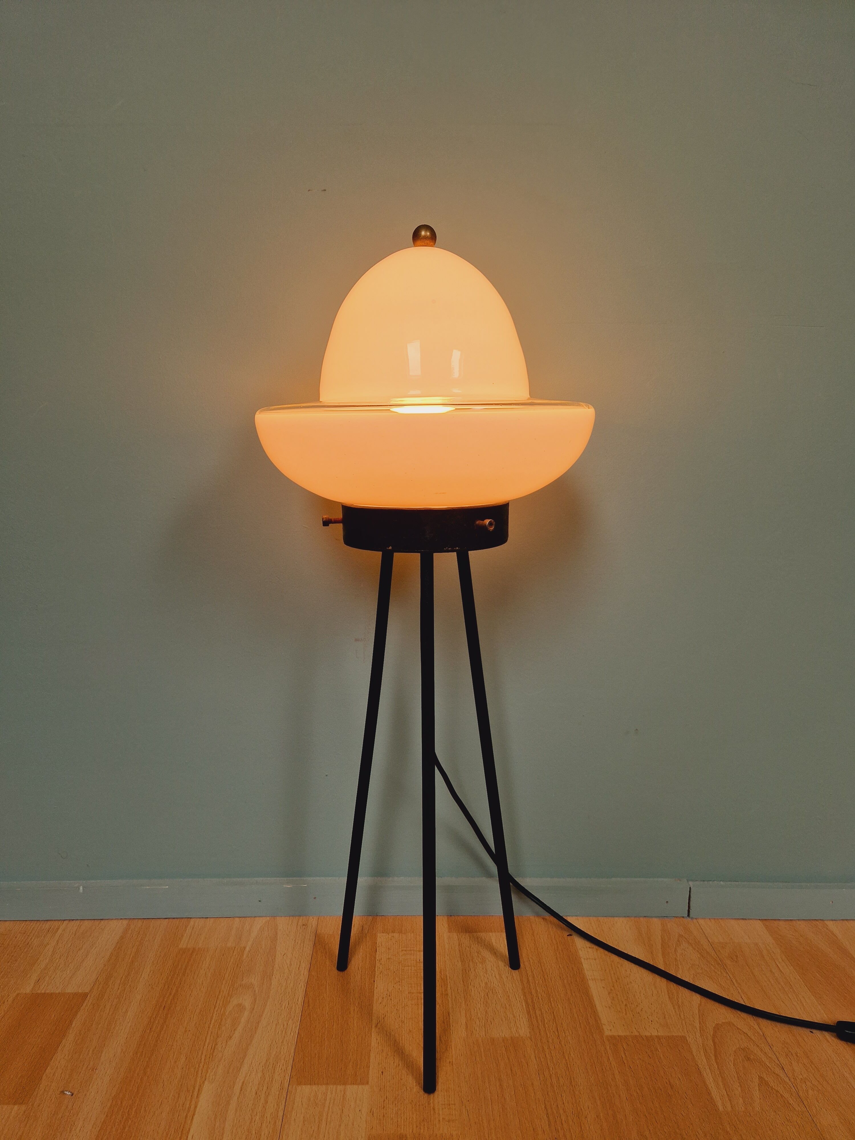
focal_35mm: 23
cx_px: 428
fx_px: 757
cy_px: 570
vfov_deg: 73.9
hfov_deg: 58.9
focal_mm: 5.4
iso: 50
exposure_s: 1/100
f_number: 1.8
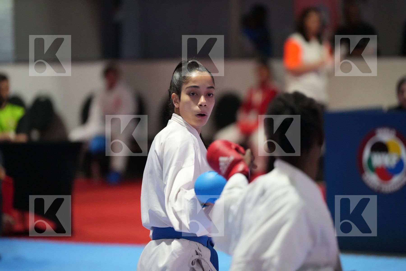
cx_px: 203
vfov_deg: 7.7
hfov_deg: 11.5
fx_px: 2007
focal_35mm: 178
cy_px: 136
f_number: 2.8
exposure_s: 1/800
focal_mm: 178
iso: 12800
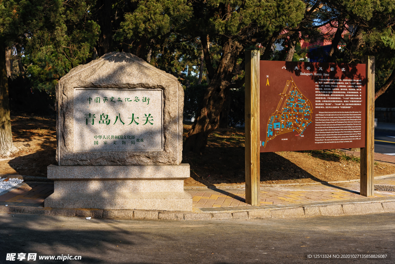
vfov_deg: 21.9
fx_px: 681
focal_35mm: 62
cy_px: 132
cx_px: 198
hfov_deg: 32.4
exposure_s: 1/320
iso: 100
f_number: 8
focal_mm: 62
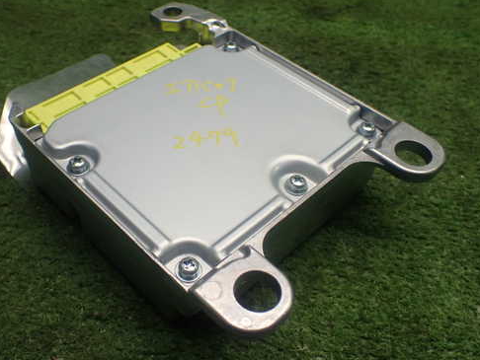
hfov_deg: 50.0
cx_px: 212
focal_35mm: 37
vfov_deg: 38.7
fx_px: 513
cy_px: 172
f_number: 2.3
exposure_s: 1/125
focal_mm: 5.4
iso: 320
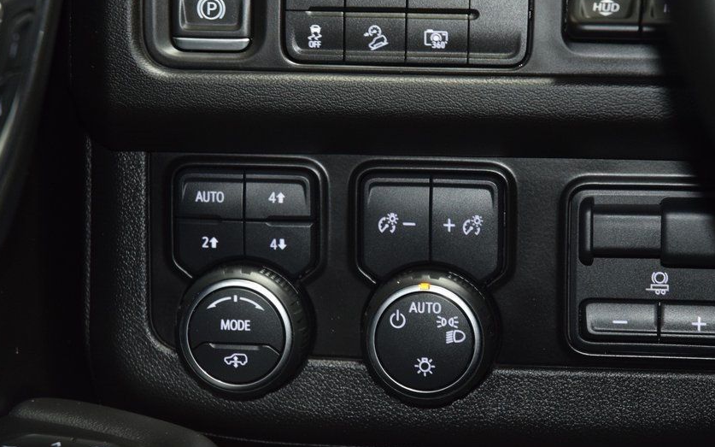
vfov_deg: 10.0
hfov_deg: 15.9
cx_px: 418
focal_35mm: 131
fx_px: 2553
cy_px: 188
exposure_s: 1/10
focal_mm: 70
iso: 1800
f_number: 4.5
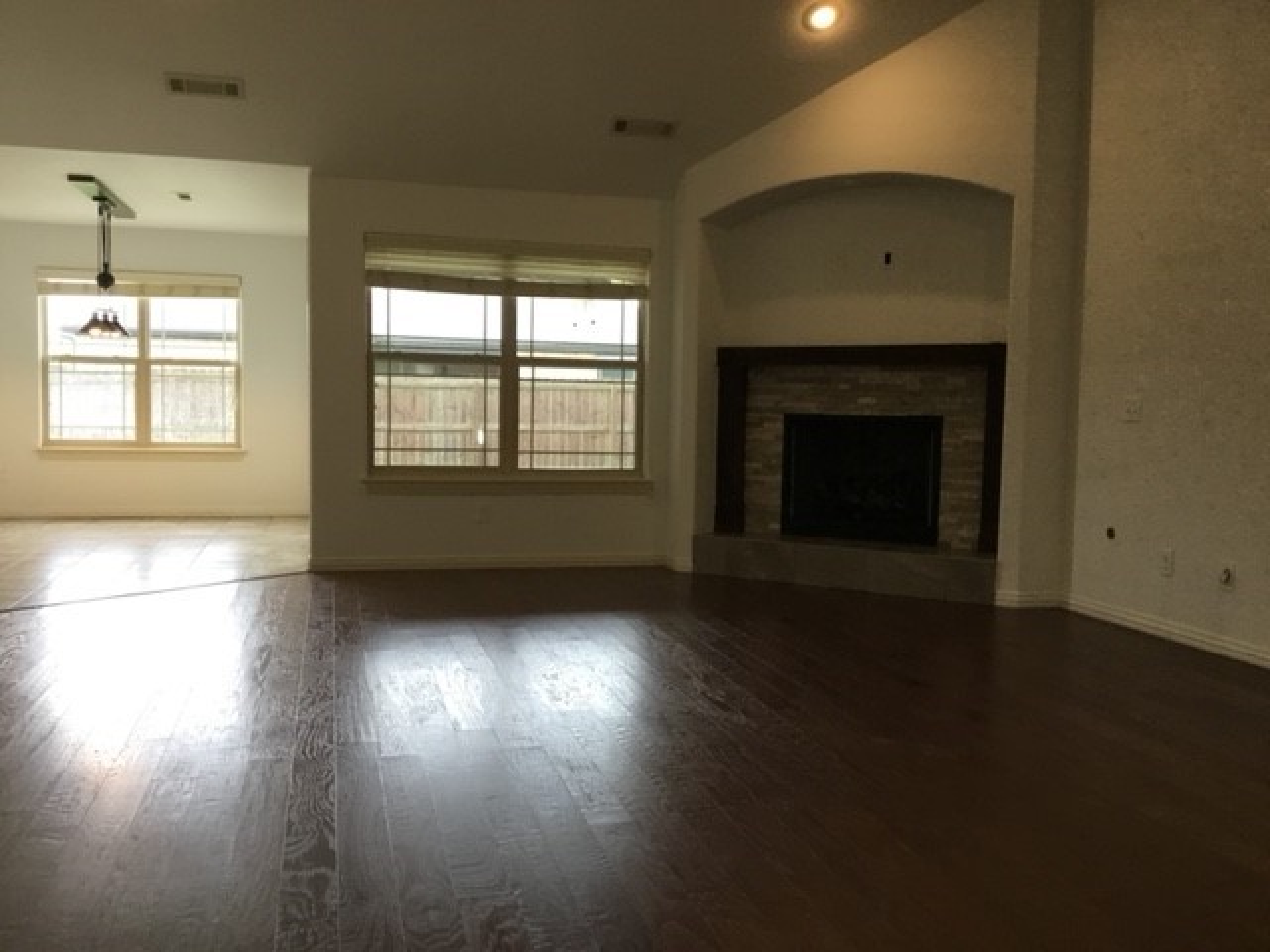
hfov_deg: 58.4
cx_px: 635
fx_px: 1137
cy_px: 476
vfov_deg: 45.4
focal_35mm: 31
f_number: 2.4
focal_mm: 3.3
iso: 50
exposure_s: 1/30
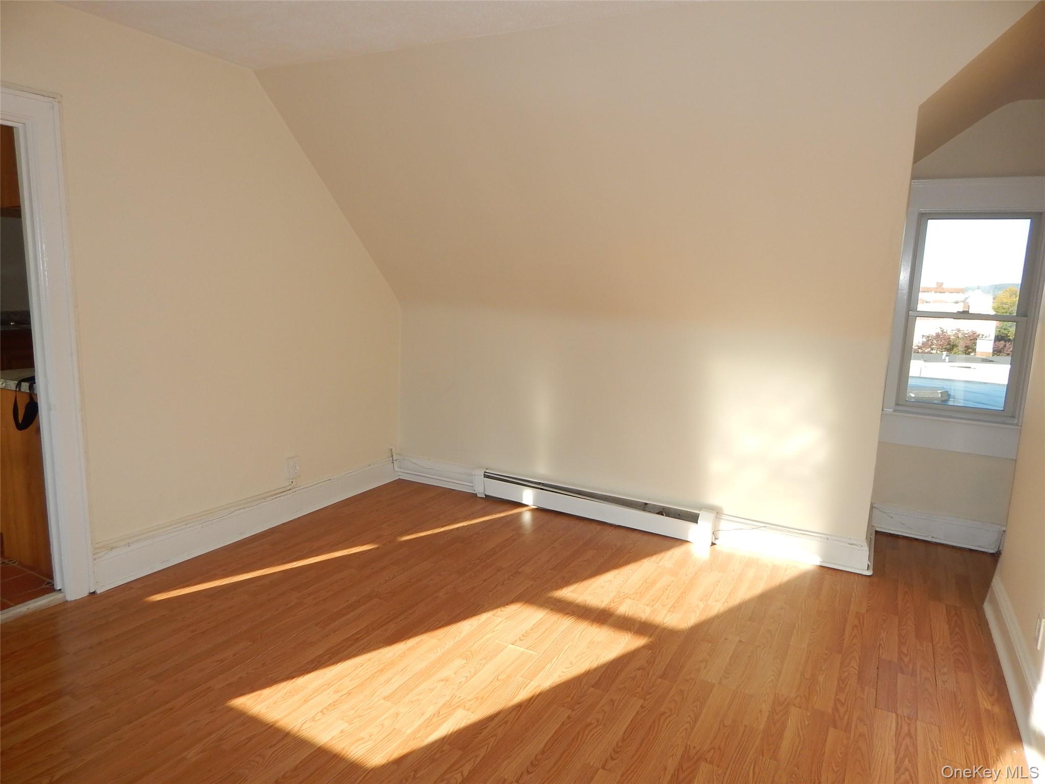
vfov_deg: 61.1
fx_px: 664
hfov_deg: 76.4
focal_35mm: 22
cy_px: 392
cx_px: 522
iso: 125
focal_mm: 4
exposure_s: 1/320
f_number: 3
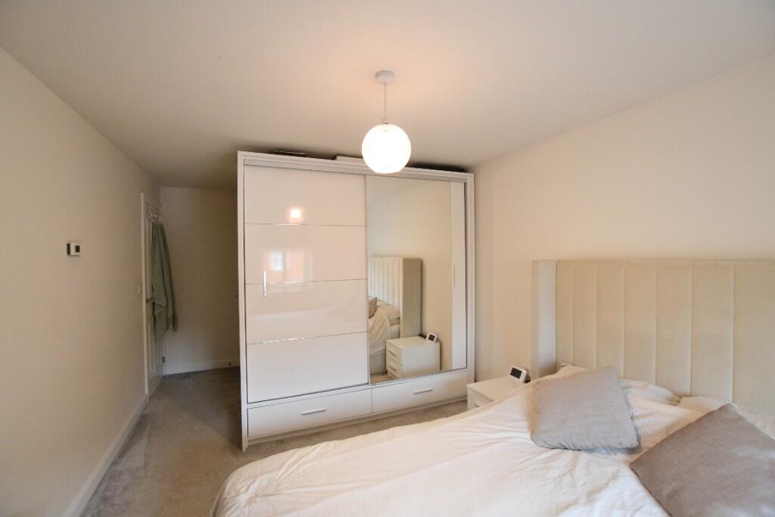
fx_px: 323
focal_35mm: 15
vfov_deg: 77.3
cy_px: 258
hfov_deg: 100.4
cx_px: 388
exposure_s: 1/60
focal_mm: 10
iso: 1100
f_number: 3.5
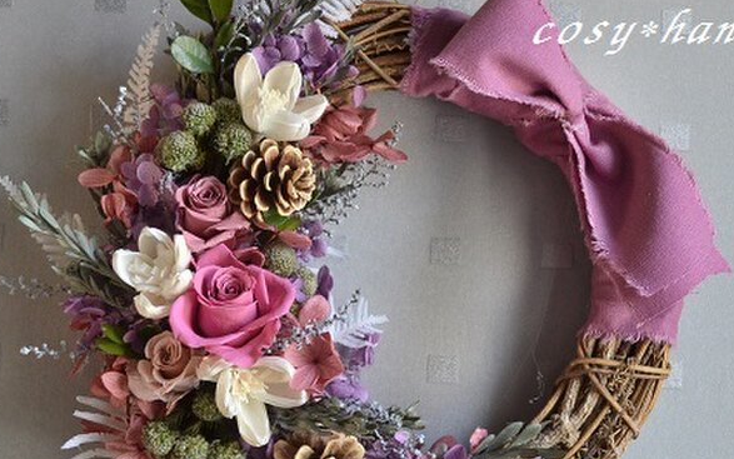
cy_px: 265
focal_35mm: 65
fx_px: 1300
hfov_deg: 31.5
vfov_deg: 20.0
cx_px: 421
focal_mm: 26
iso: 560
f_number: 4.2
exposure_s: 1/15
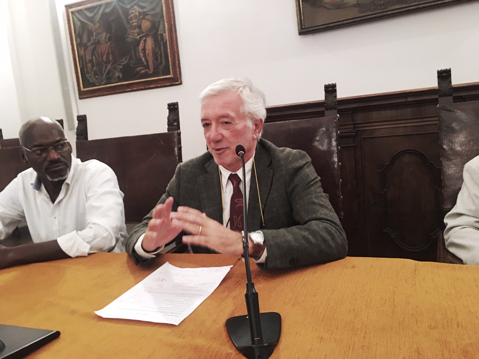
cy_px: 180
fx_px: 401
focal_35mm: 29
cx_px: 240
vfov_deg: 48.2
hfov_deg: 61.7
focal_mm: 4.15
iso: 100
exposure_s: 1/4
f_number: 2.2
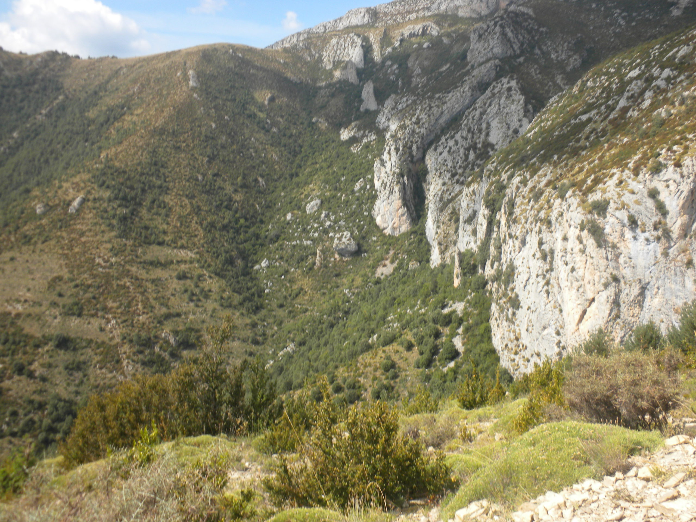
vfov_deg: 38.7
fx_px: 744
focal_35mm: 37
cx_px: 348
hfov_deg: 50.1
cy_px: 261
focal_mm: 6.6
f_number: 10
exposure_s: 1/73.3
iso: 64
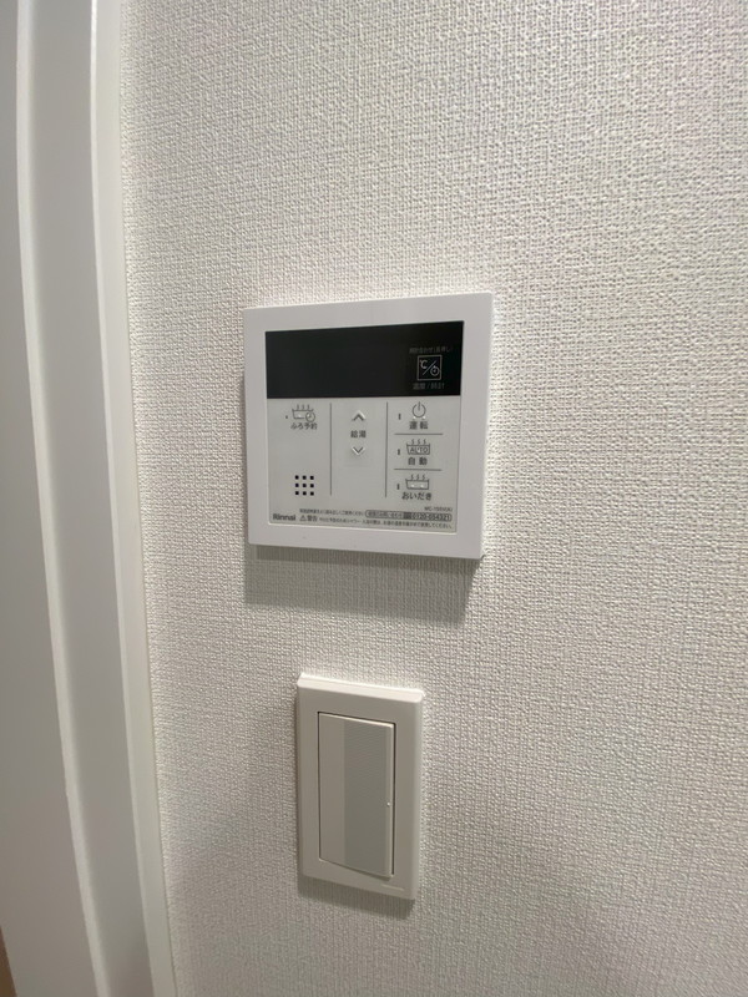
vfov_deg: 106.2
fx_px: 375
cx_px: 374
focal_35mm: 13
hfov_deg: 89.9
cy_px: 498
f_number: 2.4
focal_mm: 1.54
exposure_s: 1/100
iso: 125
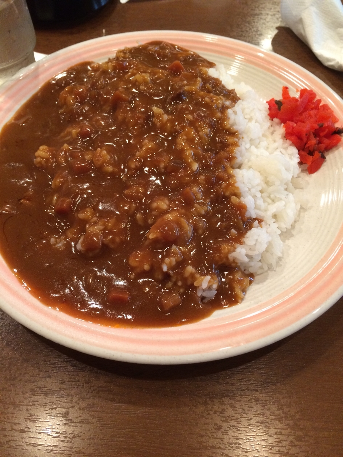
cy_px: 228
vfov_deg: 61.7
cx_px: 172
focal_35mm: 29
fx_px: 383
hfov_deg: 48.2
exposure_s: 1/30
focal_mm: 4.15
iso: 160
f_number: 2.2
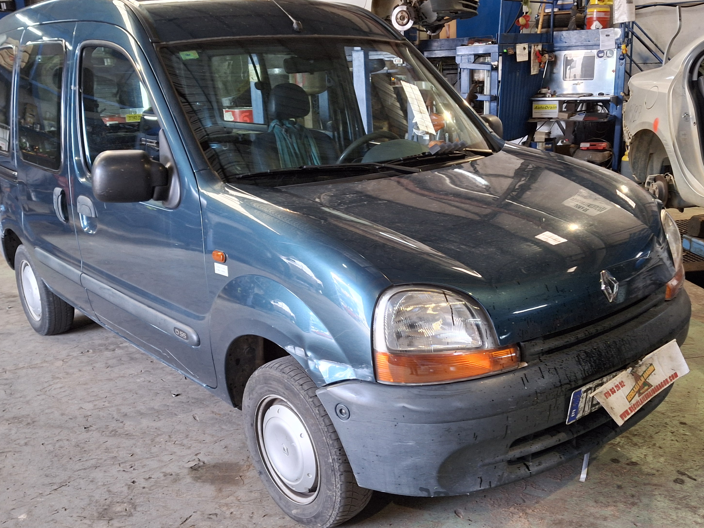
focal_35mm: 35
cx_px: 366
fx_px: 712
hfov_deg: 52.6
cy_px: 289
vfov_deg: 40.7
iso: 160
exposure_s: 1/50
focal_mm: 4.69
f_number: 1.8
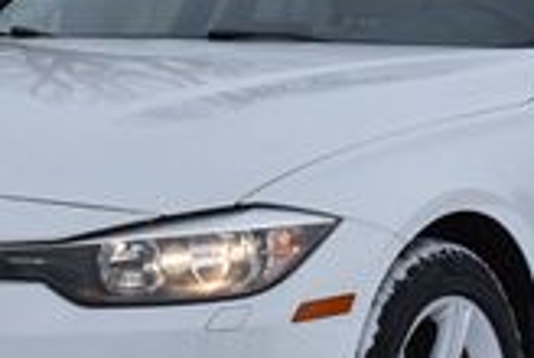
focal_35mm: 222
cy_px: 133
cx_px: 208
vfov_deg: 6.2
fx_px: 3299
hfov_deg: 9.3
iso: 250
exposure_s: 1/500
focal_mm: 38
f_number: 8
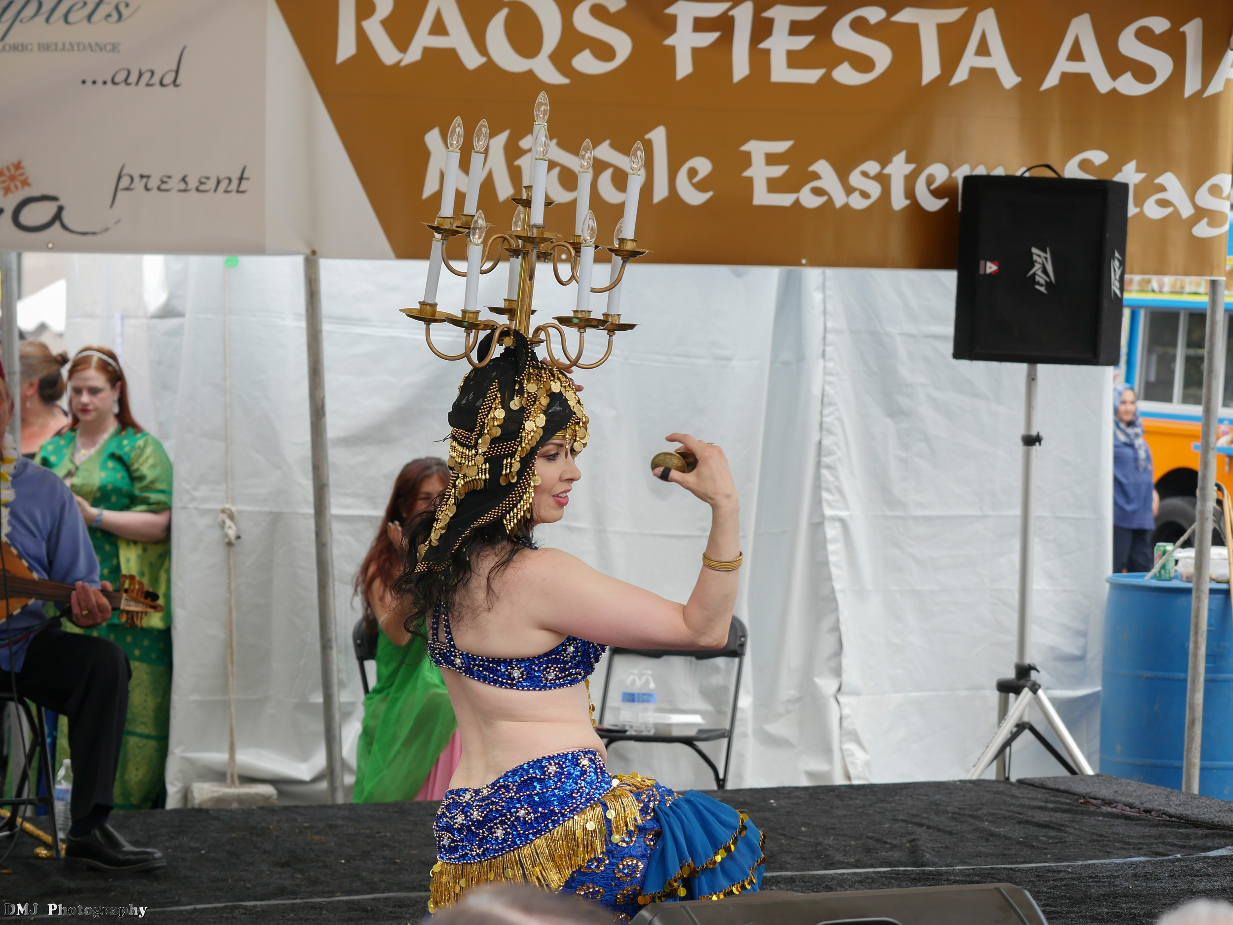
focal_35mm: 98
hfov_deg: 20.0
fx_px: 3491
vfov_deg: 15.1
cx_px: 616
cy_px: 462
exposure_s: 1/320
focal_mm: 49
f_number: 3.5
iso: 200
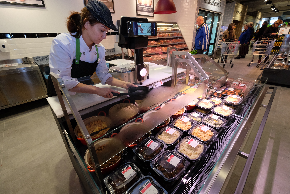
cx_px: 145
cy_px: 97
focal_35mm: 15
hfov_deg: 100.4
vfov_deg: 77.3
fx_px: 121
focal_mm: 10
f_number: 4
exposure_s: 1/125
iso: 1600
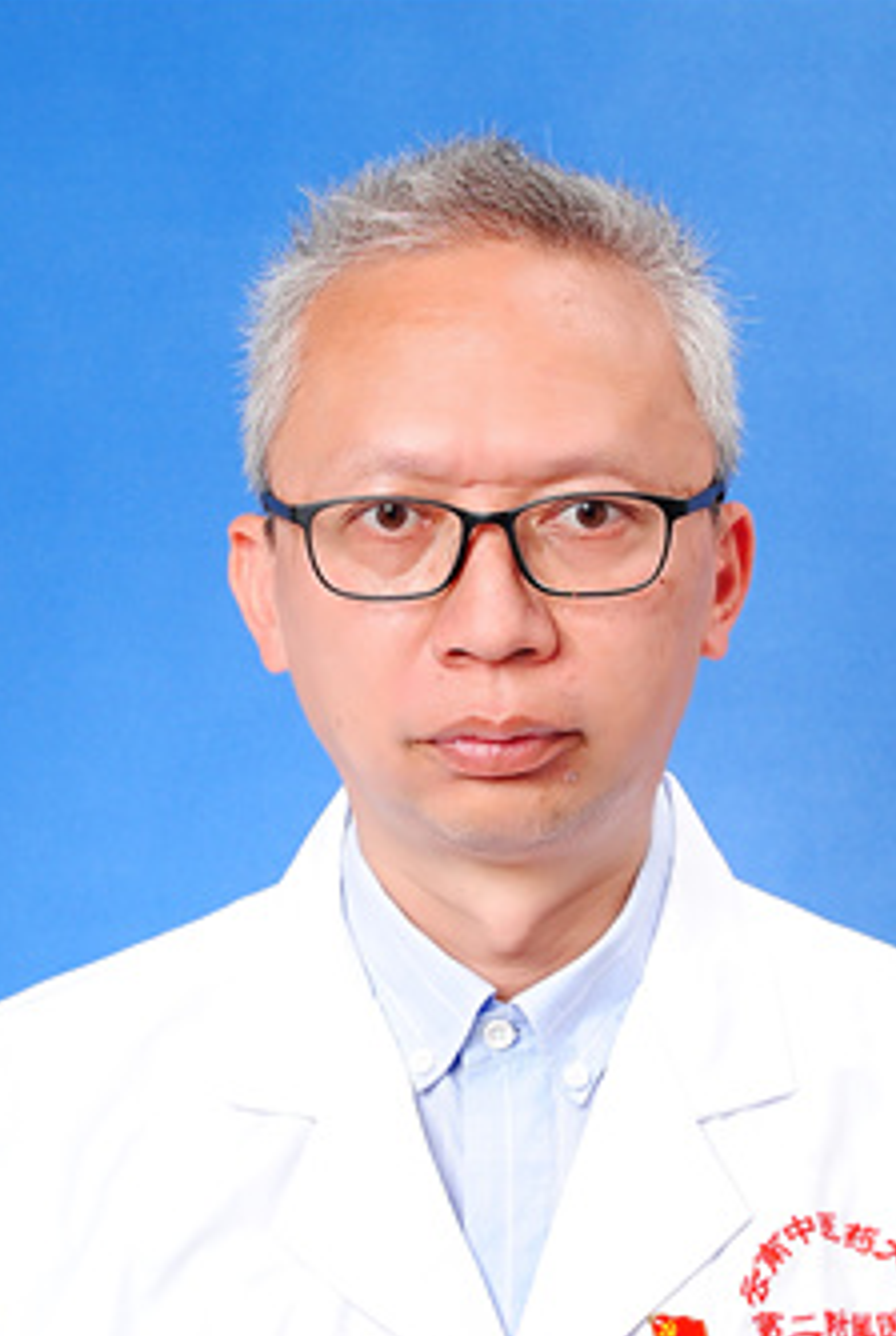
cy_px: 828
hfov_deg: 22.7
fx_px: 2231
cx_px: 508
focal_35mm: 60
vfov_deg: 33.2
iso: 200
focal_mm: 32
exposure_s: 1/125
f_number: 6.3
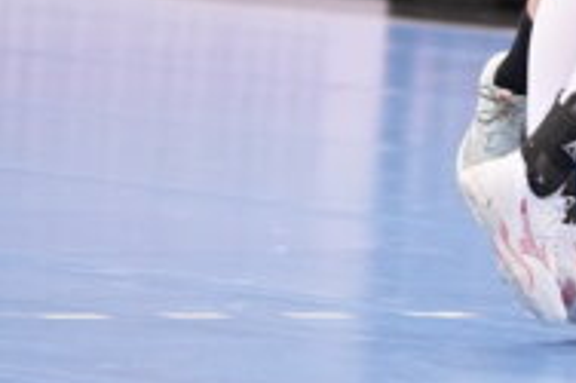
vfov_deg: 2.4
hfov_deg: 3.6
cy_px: -262
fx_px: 9240
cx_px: 830
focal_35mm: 578
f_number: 2.8
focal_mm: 136
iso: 5000
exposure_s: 1/1600
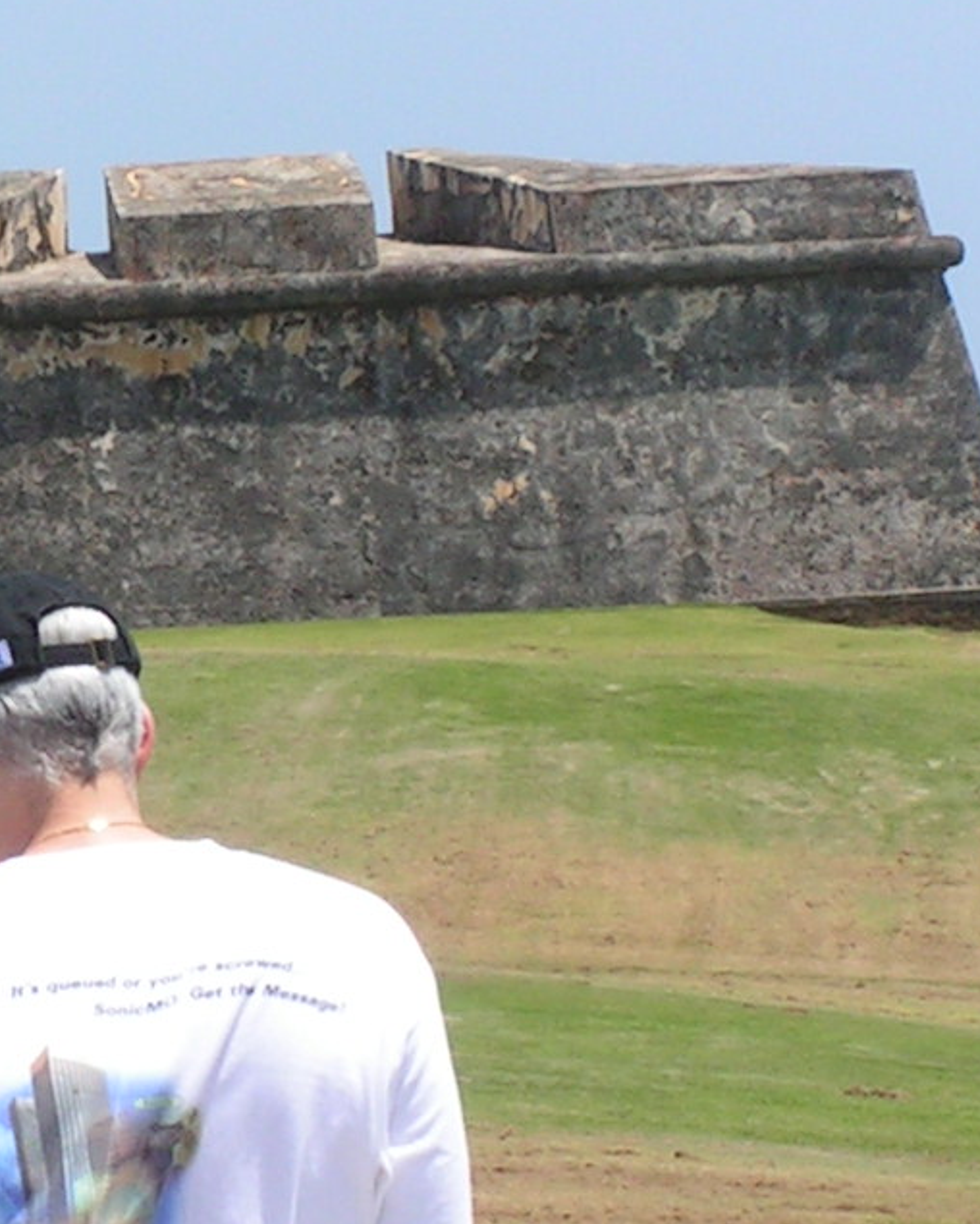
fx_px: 13293
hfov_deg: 4.2
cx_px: -201
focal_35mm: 367
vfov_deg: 5.3
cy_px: 459
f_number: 6.3
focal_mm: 17.5
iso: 50
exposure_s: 1/250
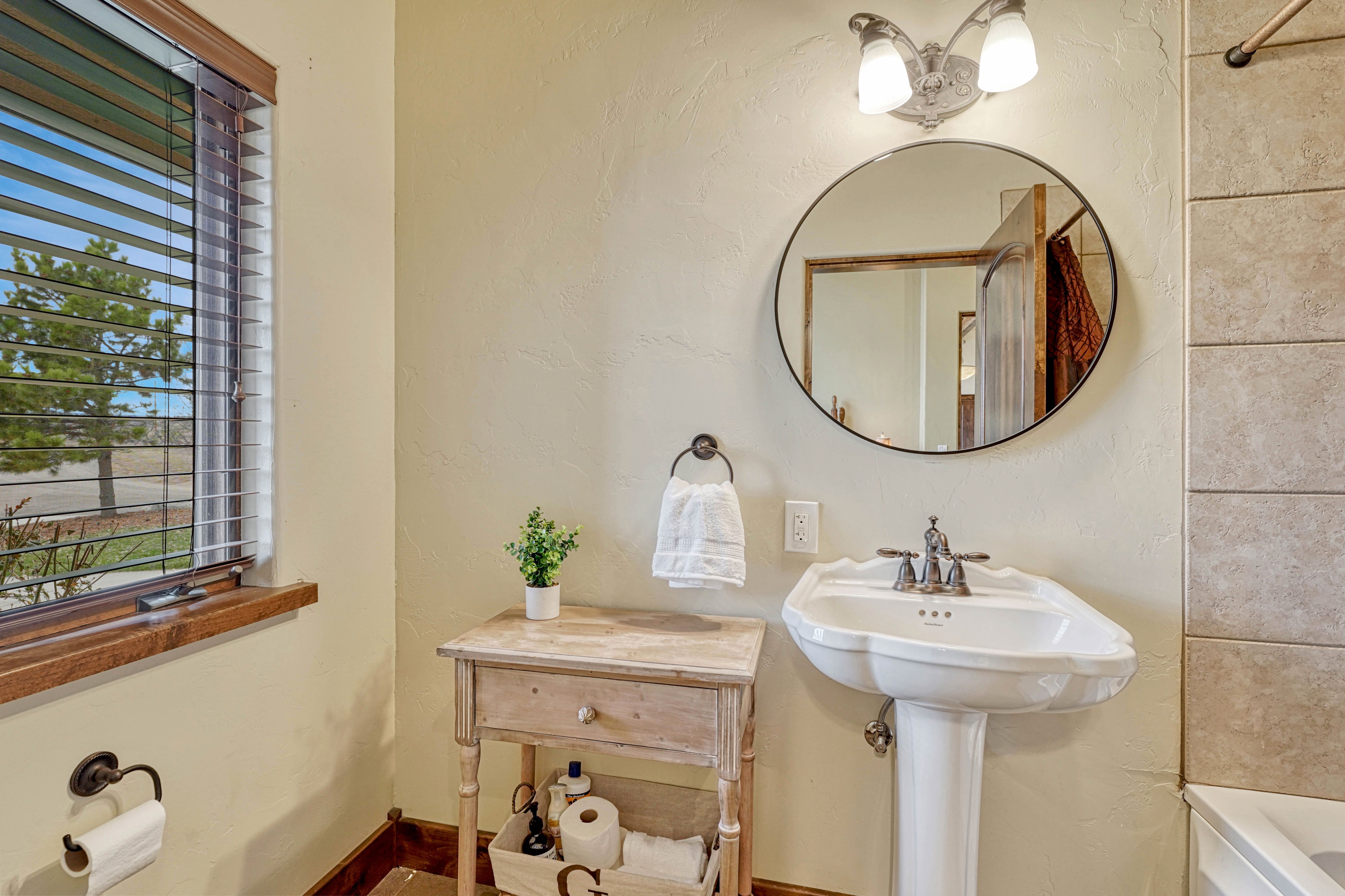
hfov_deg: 97.5
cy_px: 448
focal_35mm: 16
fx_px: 590
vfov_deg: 74.4
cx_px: 672
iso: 400
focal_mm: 15.8
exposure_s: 1/1.67
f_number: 8
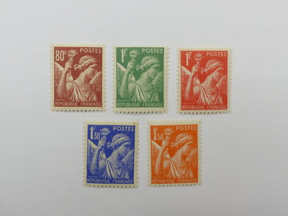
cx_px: 142
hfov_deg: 43.8
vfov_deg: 33.6
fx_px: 358
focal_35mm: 43
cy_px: 106
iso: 320
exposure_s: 1/60
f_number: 3.2
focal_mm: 7.6
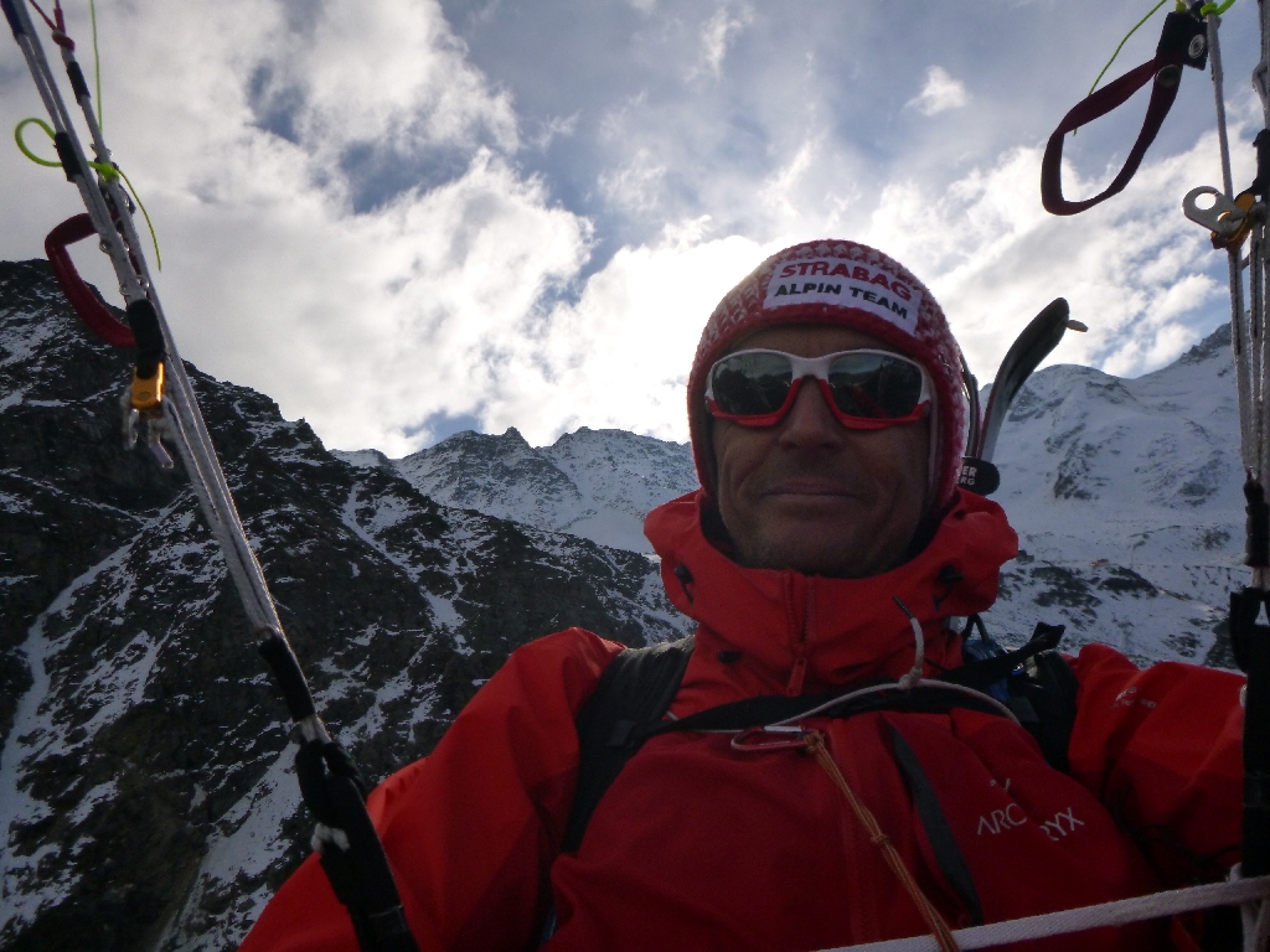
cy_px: 476
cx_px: 635
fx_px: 917
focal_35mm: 25
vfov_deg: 54.9
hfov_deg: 69.4
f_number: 9
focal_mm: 4.5
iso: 160
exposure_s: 1/400
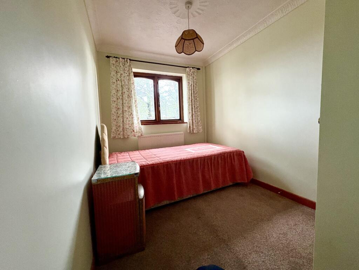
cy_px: 135
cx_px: 180
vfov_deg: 85.7
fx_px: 145
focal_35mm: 14
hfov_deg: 102.1
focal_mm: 2.22
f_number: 2.2
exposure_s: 1/60
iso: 500
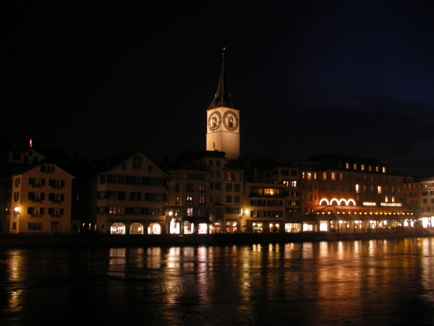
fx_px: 451
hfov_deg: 51.4
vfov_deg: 39.7
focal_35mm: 36
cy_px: 166
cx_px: 217
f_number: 3
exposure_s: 2
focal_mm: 5.8
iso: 50
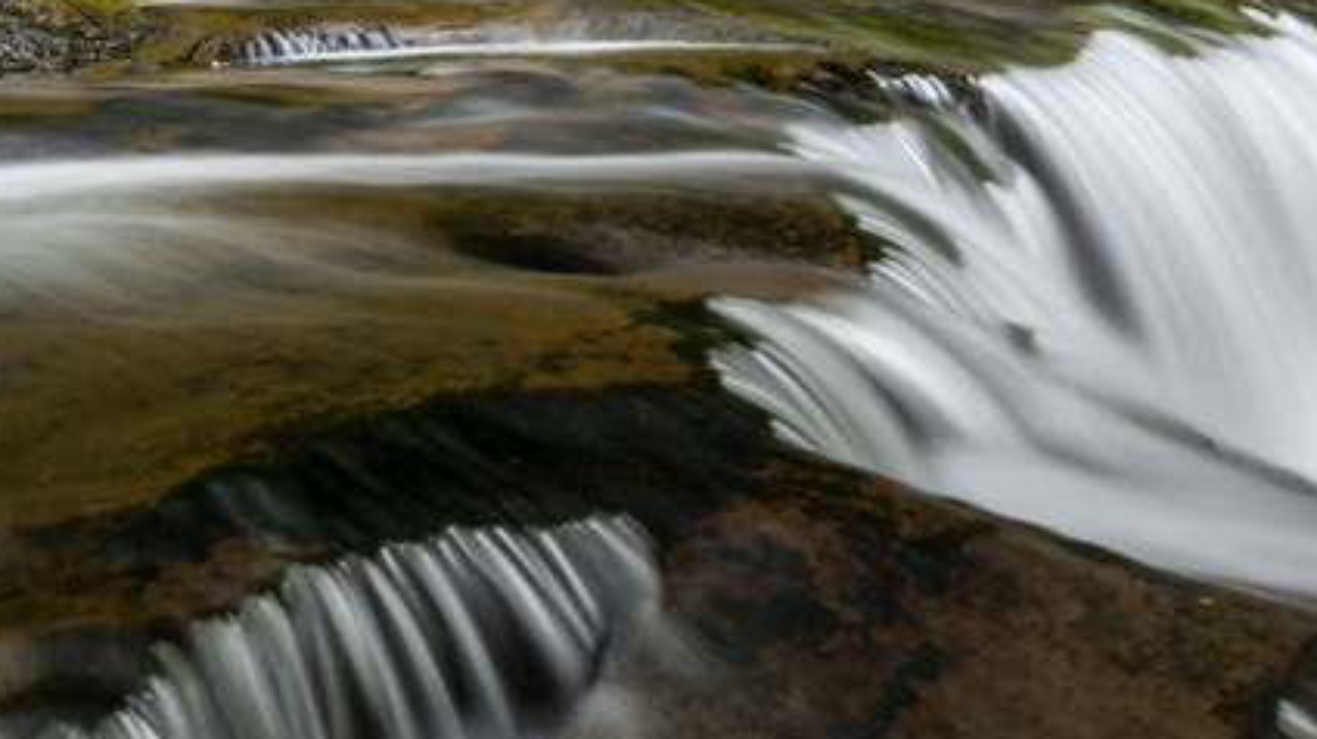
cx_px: 814
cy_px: 436
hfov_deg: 46.3
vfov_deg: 27.2
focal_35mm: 44
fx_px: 1527
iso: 80
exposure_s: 2
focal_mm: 29.5
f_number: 22
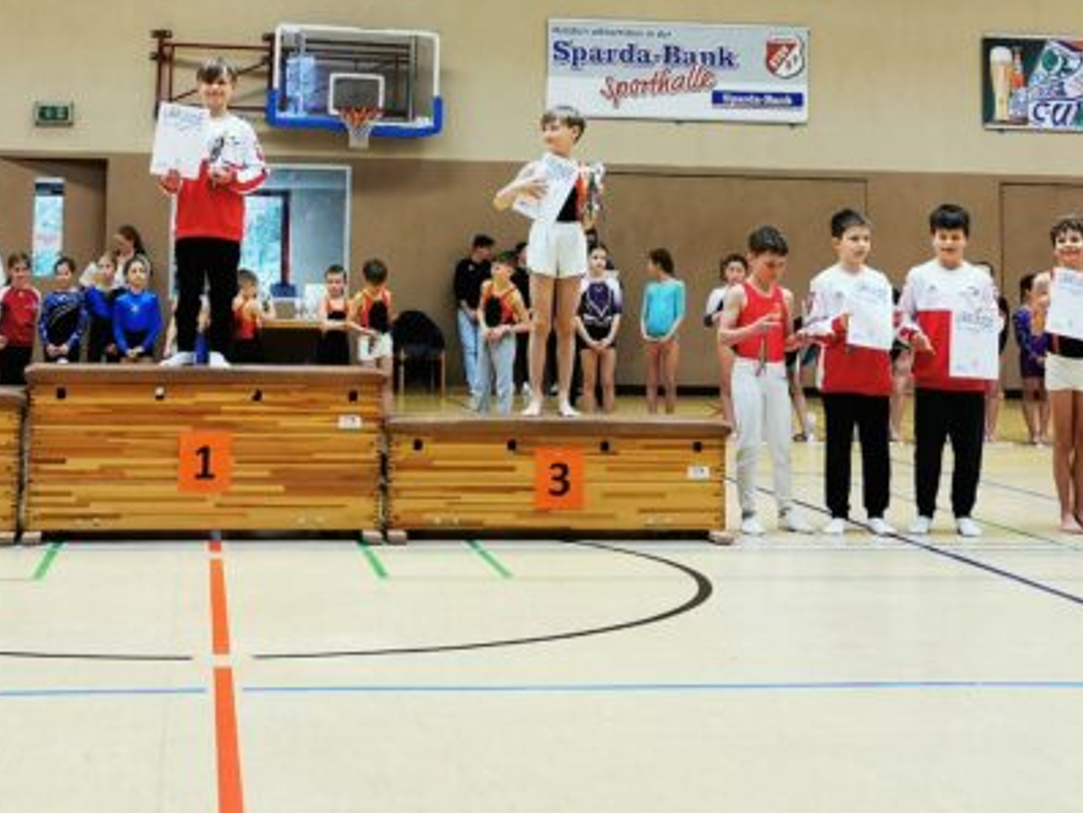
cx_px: 441
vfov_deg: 22.0
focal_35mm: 65
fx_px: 2034
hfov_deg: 29.7
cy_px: 61
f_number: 1.8
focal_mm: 5.58
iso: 125
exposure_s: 1/100
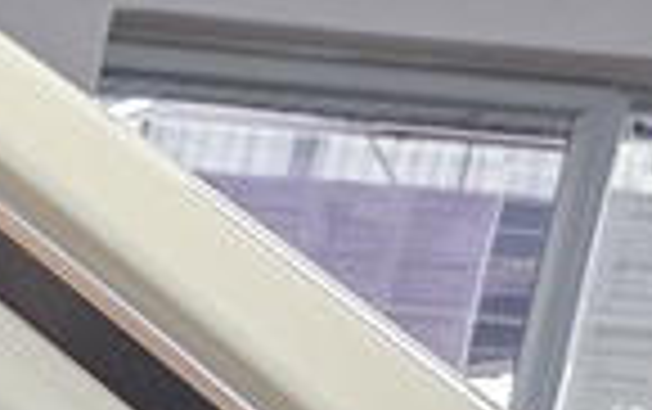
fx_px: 3060
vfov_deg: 6.3
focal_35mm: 172
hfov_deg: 9.3
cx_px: -1367
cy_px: 1617
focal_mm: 6.25
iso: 250
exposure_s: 1/100
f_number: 1.7
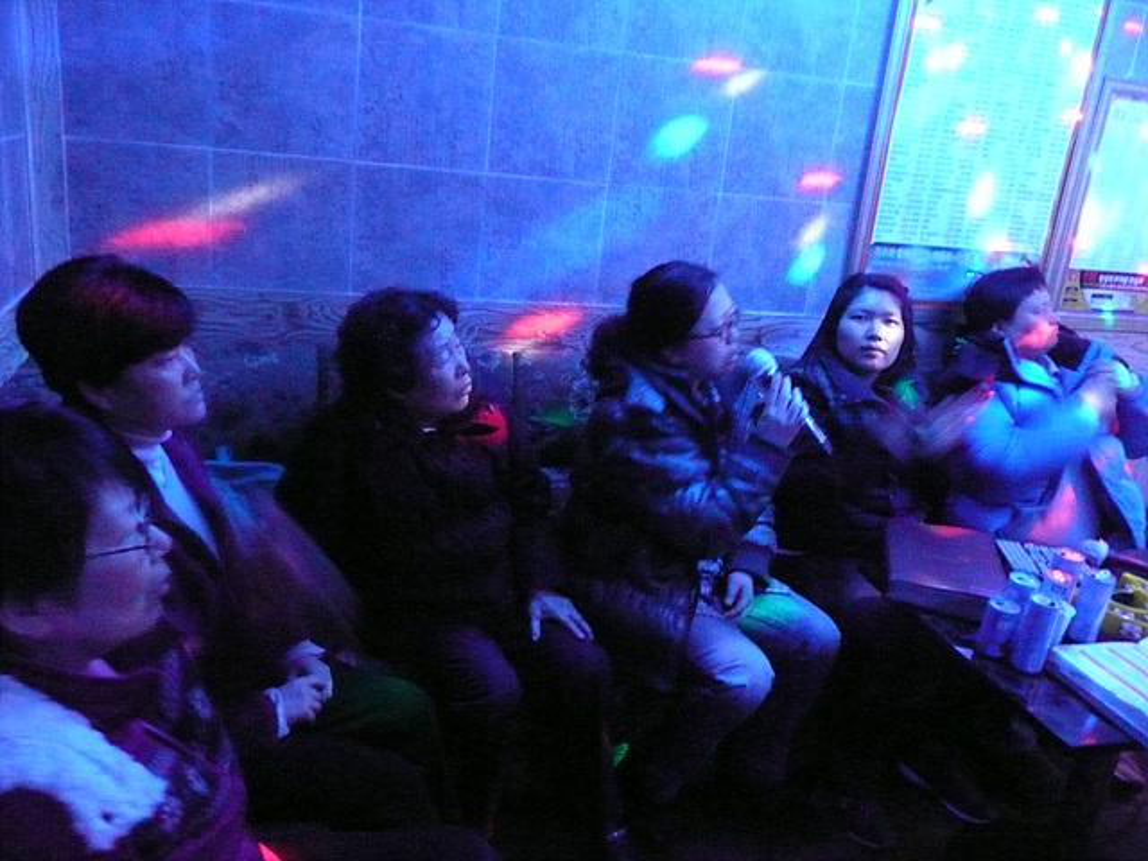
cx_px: 574
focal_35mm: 28
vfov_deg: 49.7
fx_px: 929
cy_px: 430
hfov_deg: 63.4
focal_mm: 4.6
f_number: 3.3
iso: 1250
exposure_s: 1/8
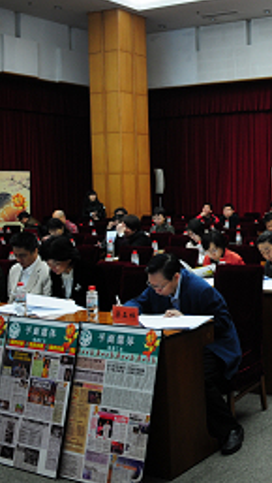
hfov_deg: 22.2
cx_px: 377
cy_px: 209
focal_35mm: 47
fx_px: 600
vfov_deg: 43.7
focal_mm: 17
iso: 360
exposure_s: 1/30
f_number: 2.8
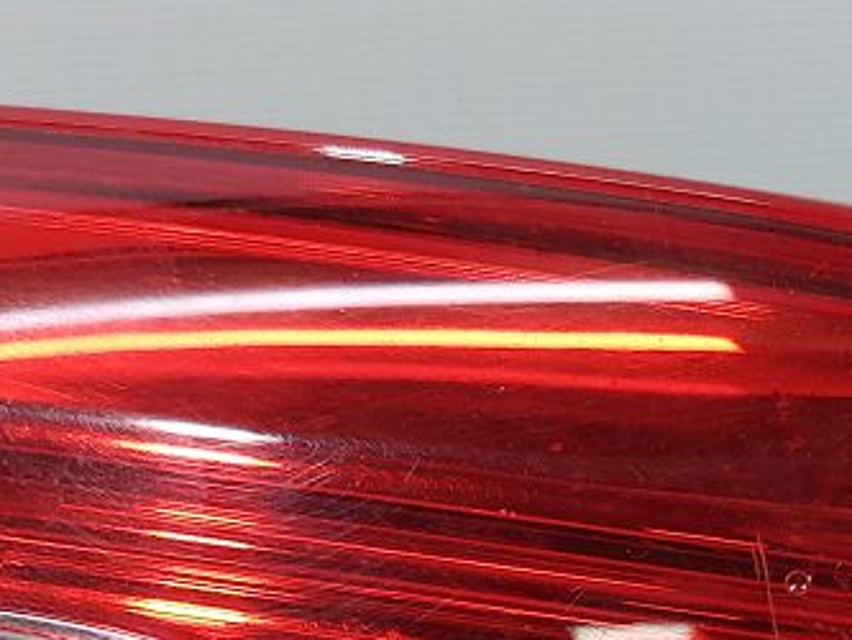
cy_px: 847
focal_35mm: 100
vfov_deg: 14.2
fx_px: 2462
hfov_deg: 18.6
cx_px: 1009
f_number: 1.8
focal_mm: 5.23
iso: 40
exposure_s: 1/50
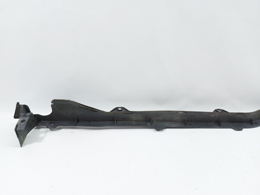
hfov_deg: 71.6
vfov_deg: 56.8
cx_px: 130
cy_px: 98
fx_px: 180
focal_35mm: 24
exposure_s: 1/50
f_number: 1.8
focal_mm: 5.23
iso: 64
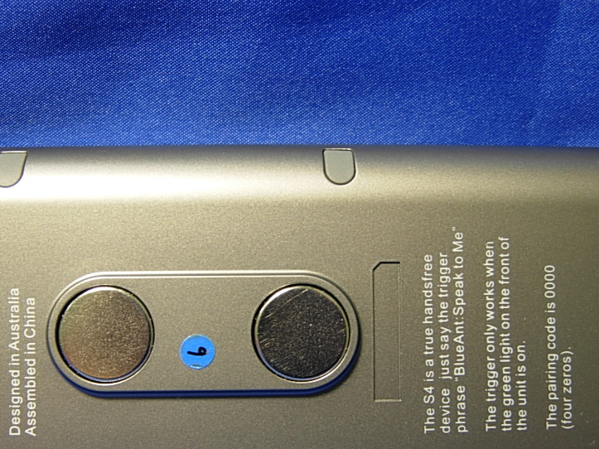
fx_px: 882
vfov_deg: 28.3
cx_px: 298
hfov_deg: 37.5
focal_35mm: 51
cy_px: 312
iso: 50
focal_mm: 7.5
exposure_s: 1/17.9
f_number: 2.7
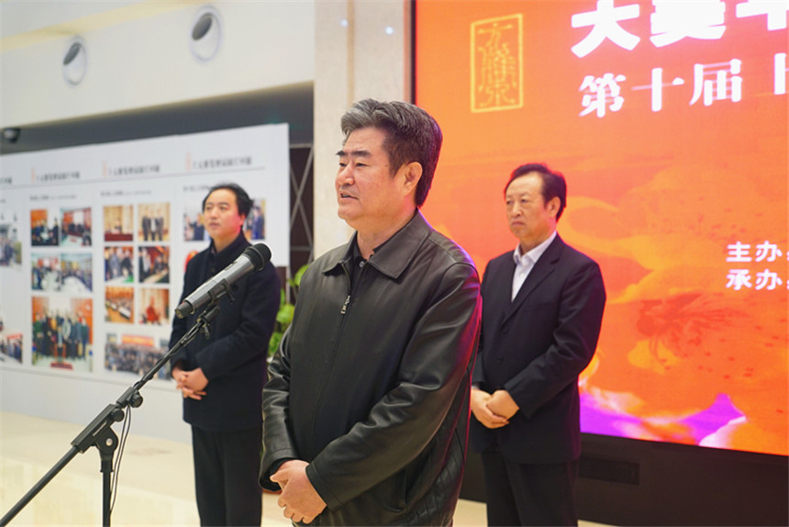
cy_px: 264
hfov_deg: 35.6
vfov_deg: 24.2
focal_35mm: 56
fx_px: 1228
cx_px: 394
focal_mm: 56
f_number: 4
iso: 1000
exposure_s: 1/50
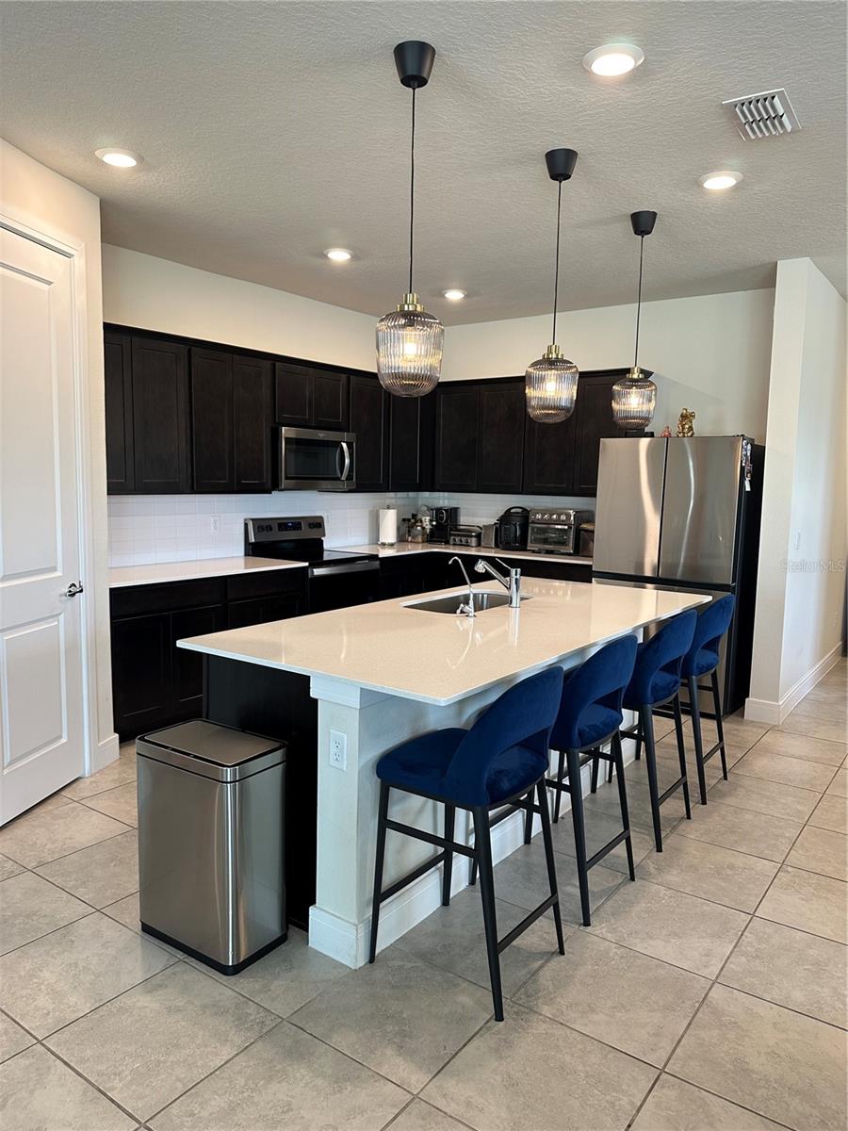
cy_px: 566
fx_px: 784
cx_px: 424
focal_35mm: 24
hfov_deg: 56.8
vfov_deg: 71.6
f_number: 1.78
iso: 125
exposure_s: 1/60
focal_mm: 6.86
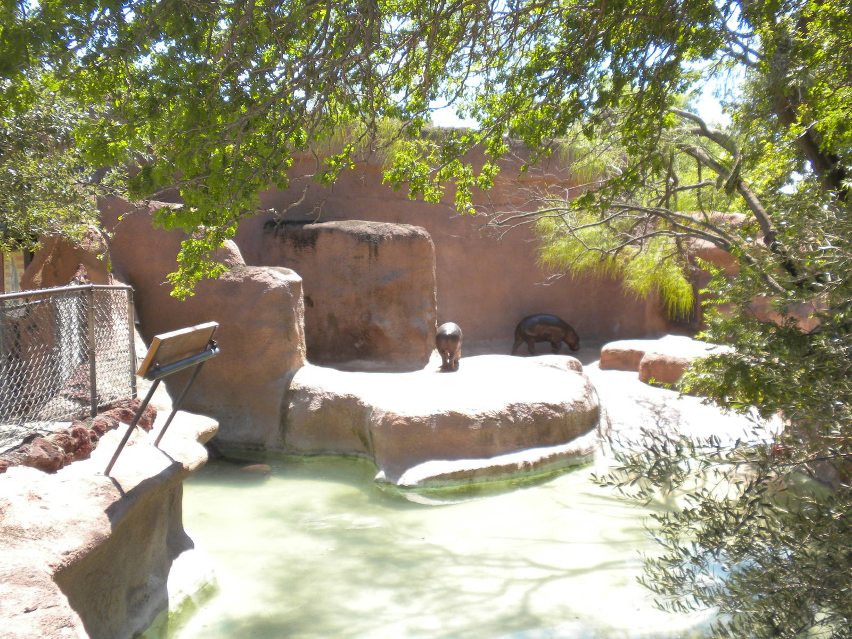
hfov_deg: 50.1
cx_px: 426
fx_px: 911
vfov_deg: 38.7
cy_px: 320
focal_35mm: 37
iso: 90
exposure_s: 1/258
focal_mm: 6.6
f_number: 3.5
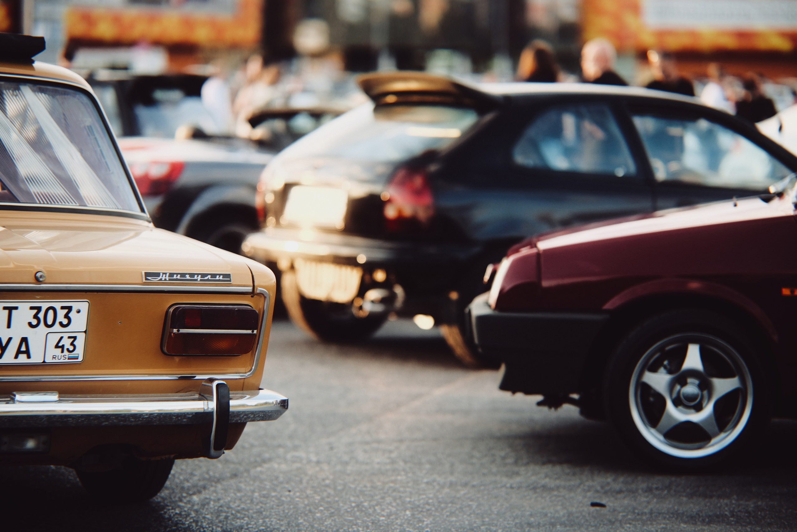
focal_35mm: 113
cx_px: 398
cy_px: 266
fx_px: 2502
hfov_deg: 18.1
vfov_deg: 12.1
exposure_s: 1/1300
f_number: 1.2
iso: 320
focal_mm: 75
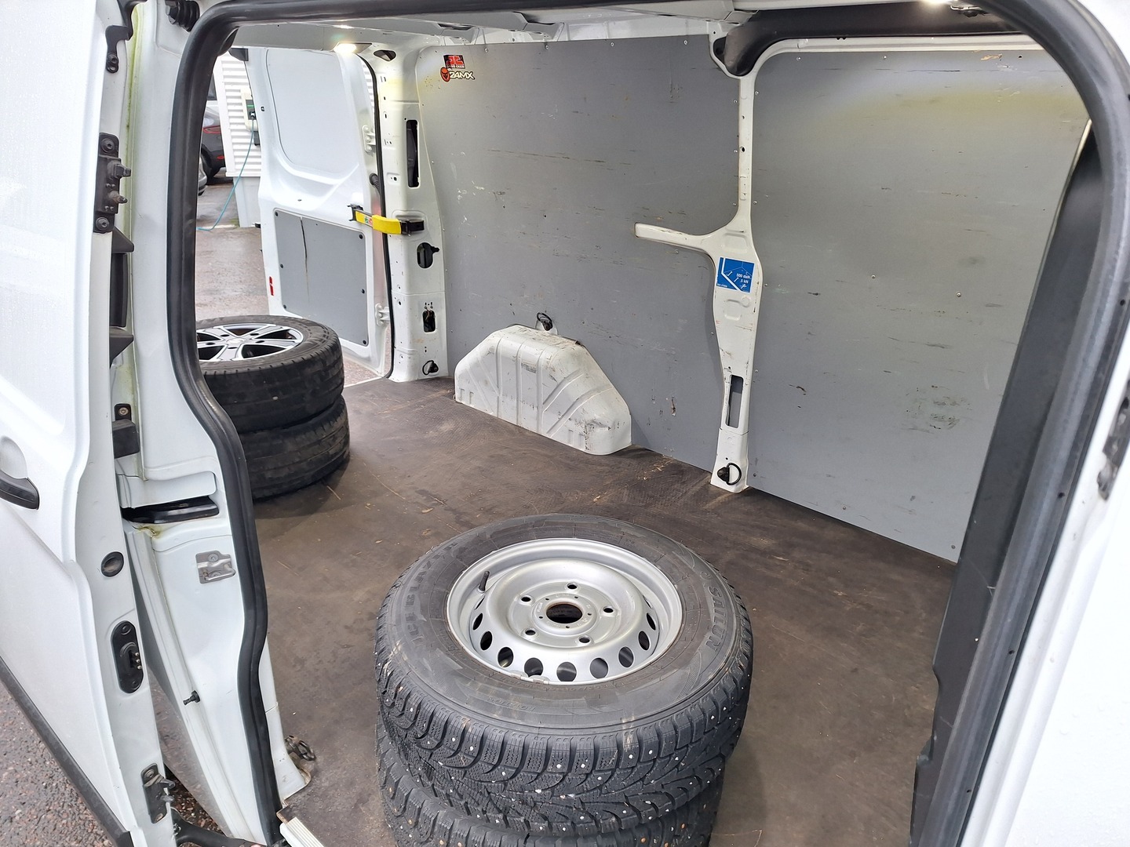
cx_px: 565
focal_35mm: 23
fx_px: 751
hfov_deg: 73.9
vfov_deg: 58.9
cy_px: 424
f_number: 1.8
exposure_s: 1/50
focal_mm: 5.54
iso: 50
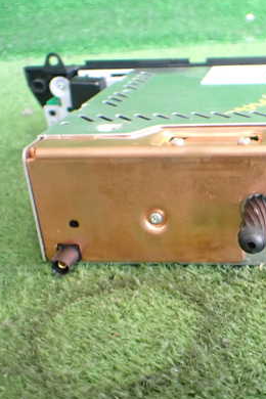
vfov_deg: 41.1
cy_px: 184
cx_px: 258
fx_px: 532
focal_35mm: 48
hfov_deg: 26.7
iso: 800
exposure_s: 1/60
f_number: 2.3
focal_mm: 5.4
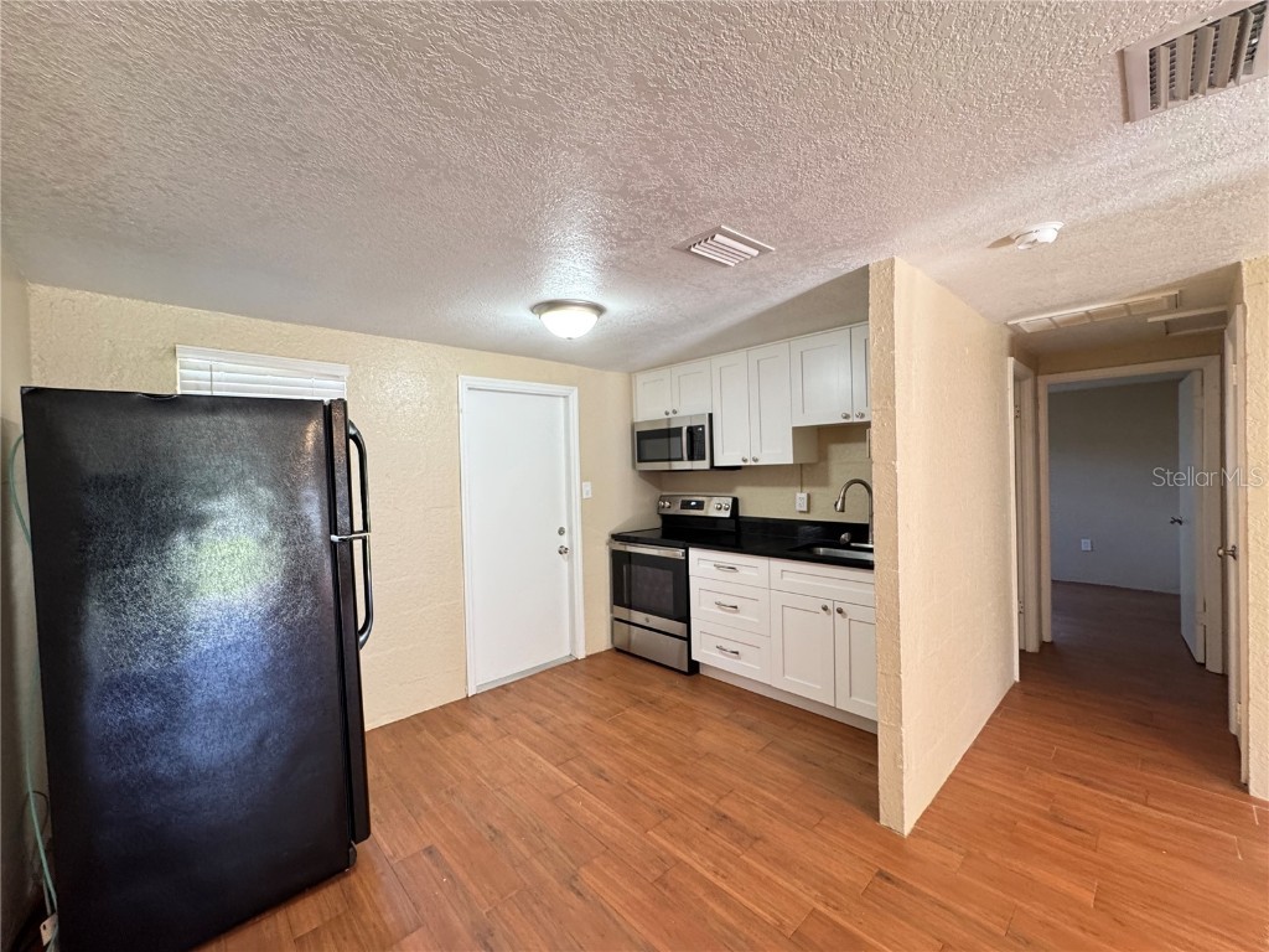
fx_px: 513
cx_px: 634
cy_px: 476
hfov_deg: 102.1
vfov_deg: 85.7
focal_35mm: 14
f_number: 2.2
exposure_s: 1/60
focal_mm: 2.22
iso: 320
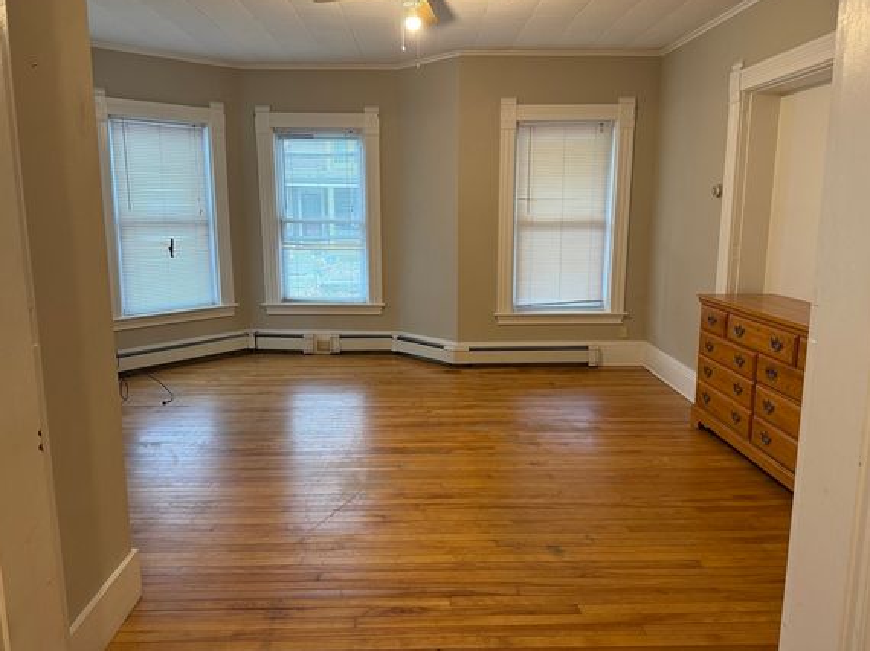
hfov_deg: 69.4
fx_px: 628
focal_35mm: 25
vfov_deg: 54.8
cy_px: 319
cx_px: 429
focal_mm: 6.76
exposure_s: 1/120
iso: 200
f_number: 1.78
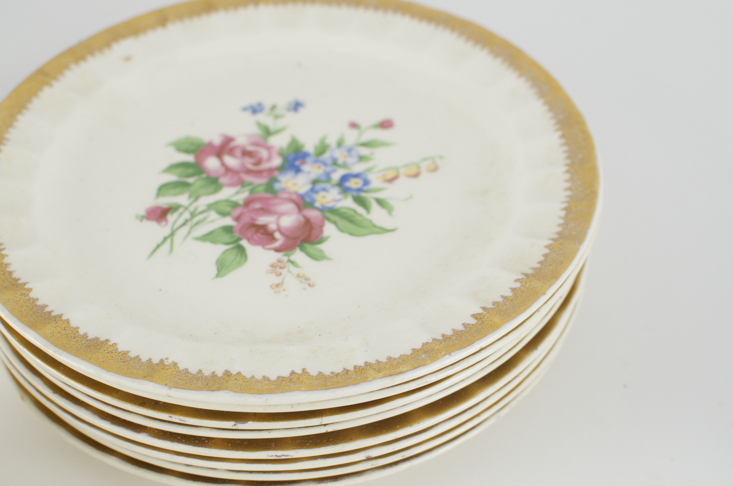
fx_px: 1067
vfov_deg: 25.6
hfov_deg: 37.9
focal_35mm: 52
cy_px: 243
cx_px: 366
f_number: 4.5
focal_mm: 35
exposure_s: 1/125
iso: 640
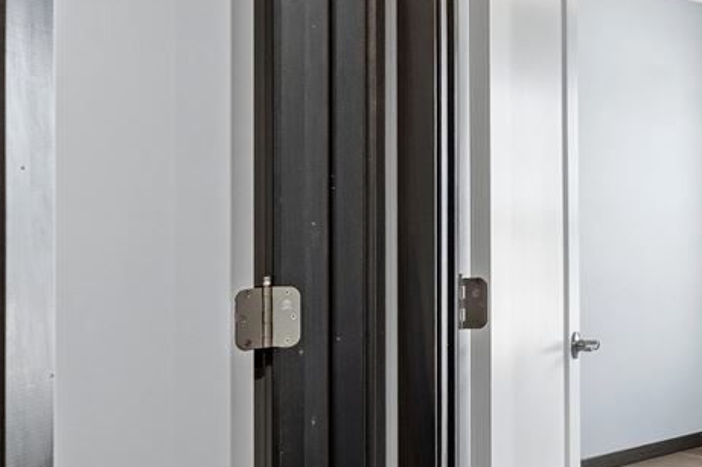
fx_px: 975
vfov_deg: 27.0
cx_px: 908
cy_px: 226
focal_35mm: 50
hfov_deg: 31.0
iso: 800
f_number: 8
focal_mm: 18
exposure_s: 1/30
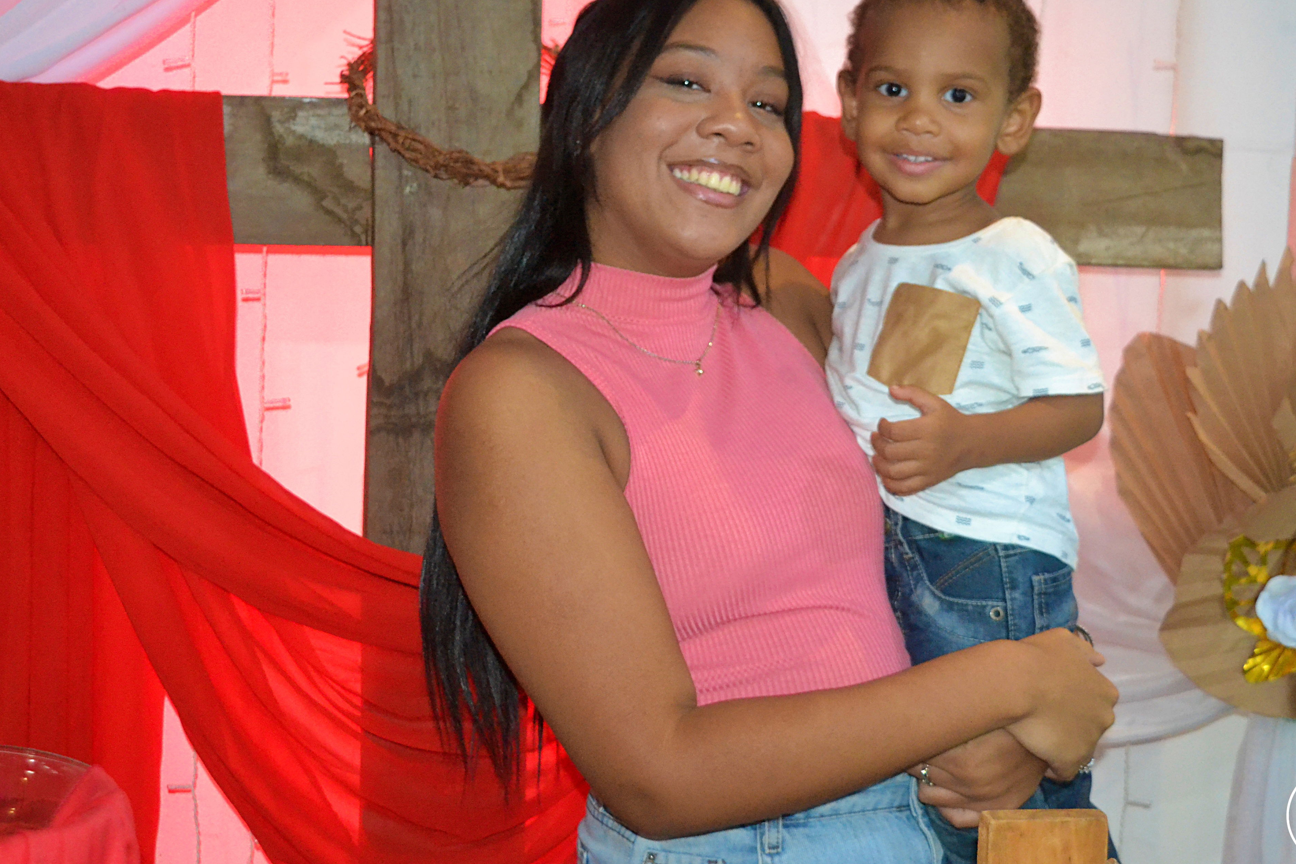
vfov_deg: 23.9
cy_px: 363
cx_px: 628
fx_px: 2038
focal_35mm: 57
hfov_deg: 35.3
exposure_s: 1/60
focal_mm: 31
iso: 3200
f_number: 4.2
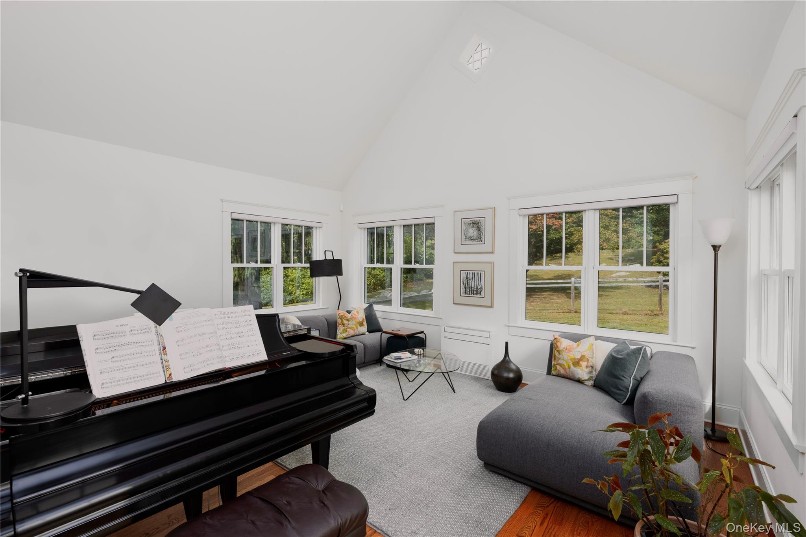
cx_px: 403
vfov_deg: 73.7
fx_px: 358
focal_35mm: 16
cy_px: 268
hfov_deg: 96.7
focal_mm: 16
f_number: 8
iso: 320
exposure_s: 1/200
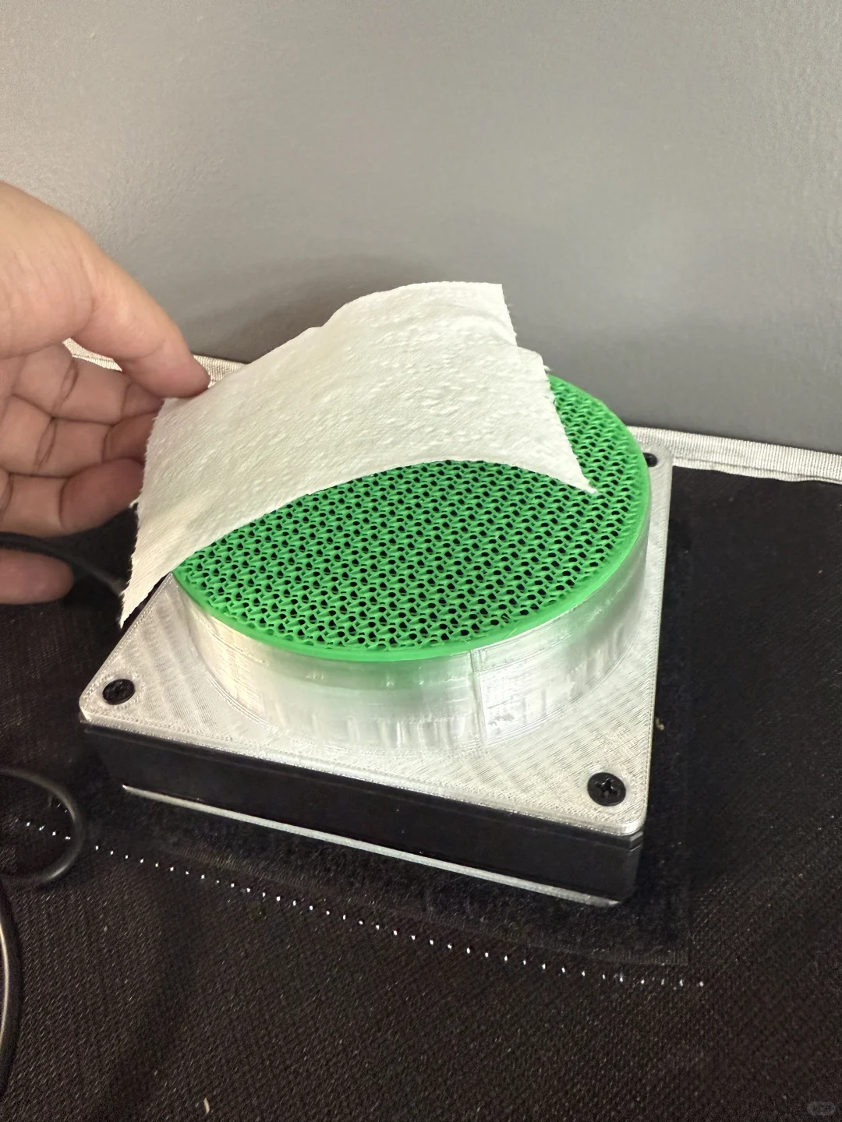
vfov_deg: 71.6
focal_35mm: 24
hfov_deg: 56.8
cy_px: 561
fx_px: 778
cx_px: 421
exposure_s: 1/60
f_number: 2.2
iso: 640
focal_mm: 2.22
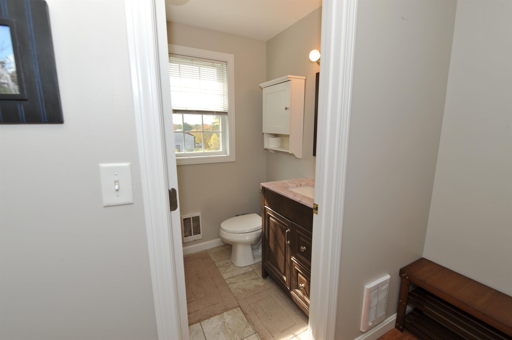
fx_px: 213
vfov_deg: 77.2
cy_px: 170
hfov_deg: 100.4
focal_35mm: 15
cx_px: 256
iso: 220
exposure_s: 1/60
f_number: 7.1
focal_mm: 15
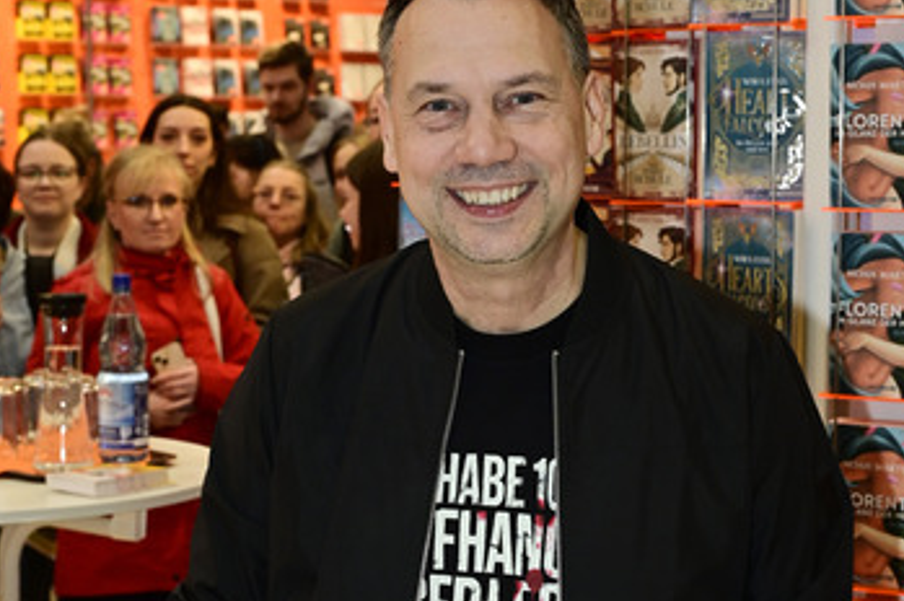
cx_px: 449
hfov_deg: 37.6
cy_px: 233
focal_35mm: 53
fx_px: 1330
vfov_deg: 25.4
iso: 1600
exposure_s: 1/200
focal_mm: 41
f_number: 6.3
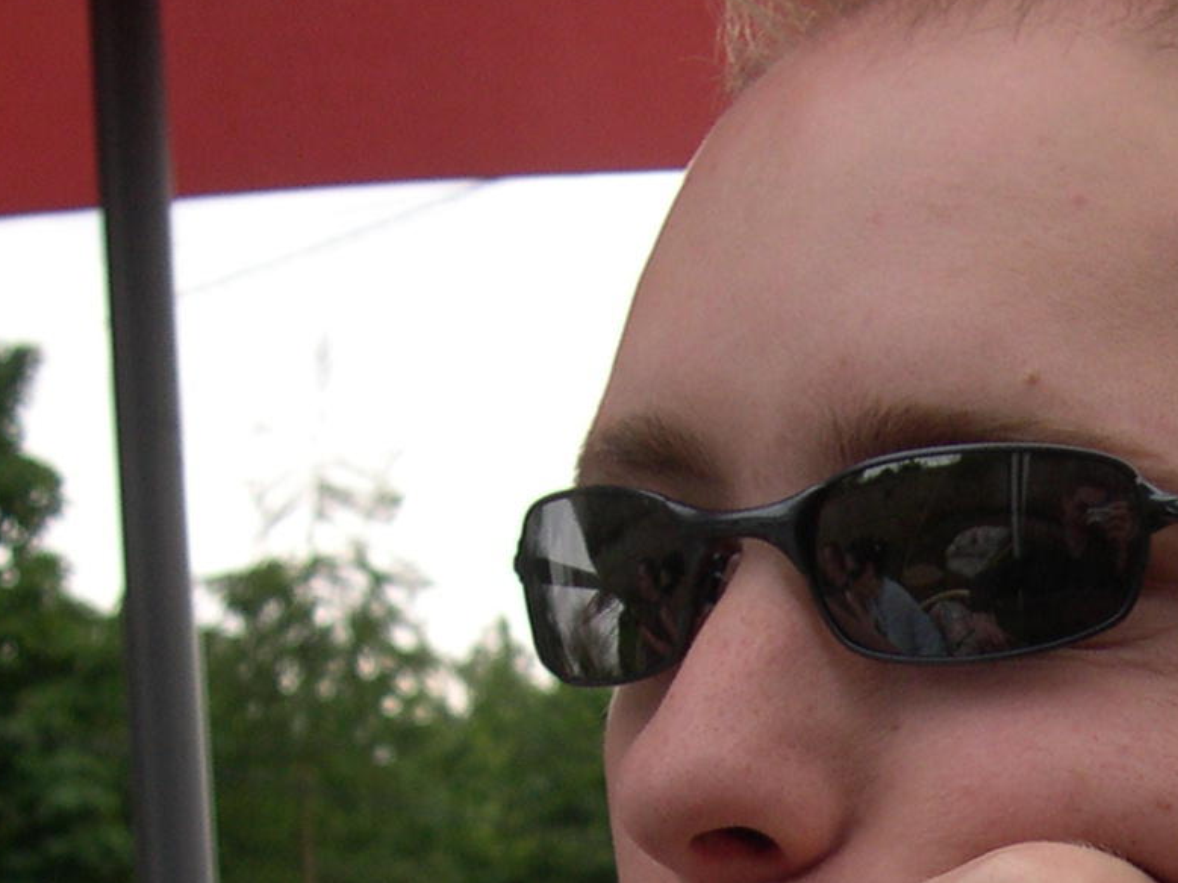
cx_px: 1048
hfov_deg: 17.5
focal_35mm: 111
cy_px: 1150
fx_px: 3776
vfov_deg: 12.9
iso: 100
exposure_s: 1/522
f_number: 2.8
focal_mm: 8
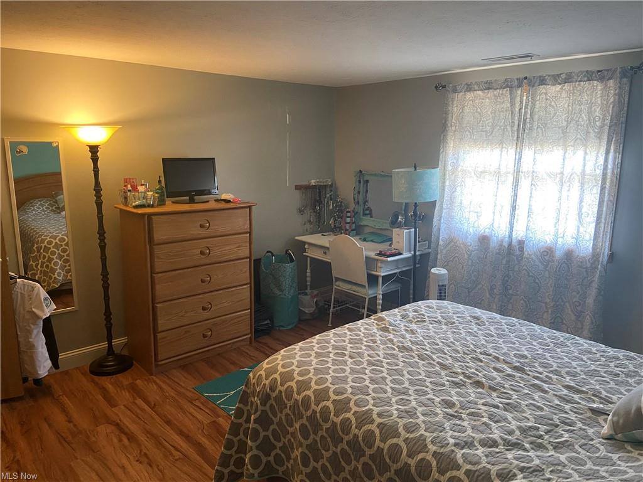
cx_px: 322
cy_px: 241
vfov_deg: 53.1
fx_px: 483
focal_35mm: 26
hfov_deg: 67.3
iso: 320
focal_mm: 4.25
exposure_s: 1/60
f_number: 1.8
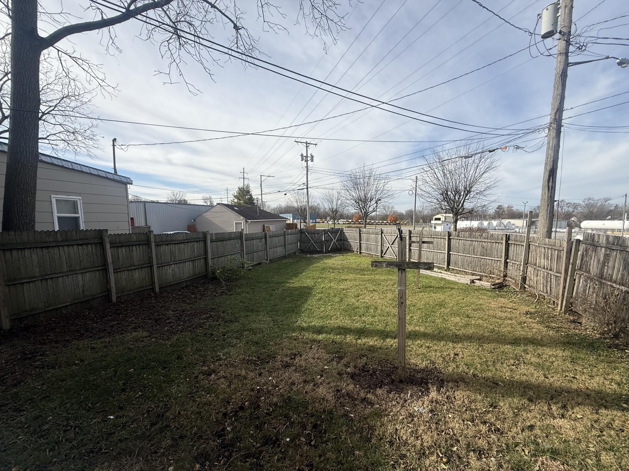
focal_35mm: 15
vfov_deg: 81.6
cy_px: 251
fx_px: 273
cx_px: 326
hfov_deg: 98.1
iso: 50
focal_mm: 2.22
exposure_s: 1/1961
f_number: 2.2
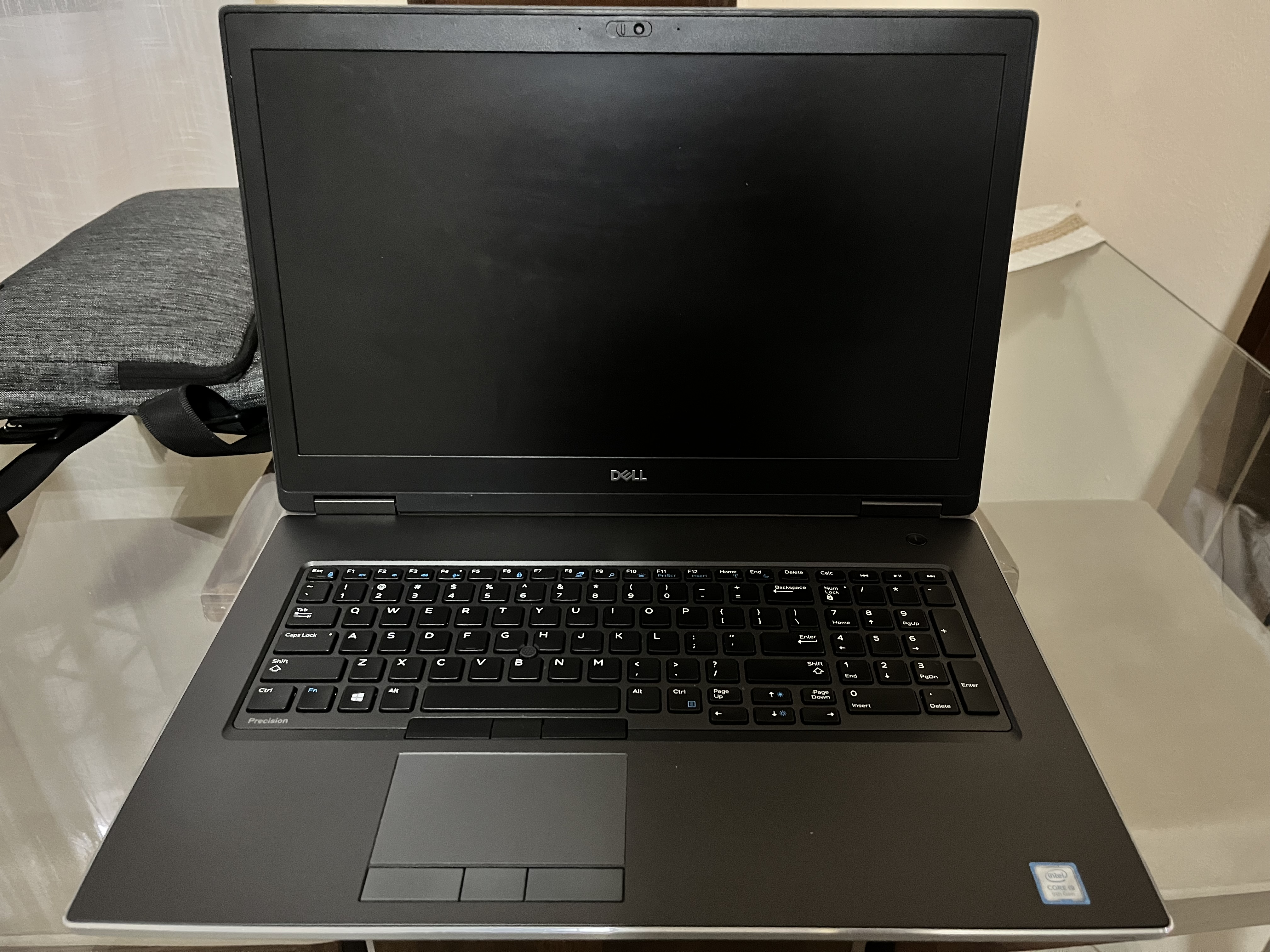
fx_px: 954
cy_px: 476
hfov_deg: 67.3
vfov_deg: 53.1
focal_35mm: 26
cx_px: 635
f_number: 1.6
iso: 1000
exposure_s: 1/23
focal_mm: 5.1
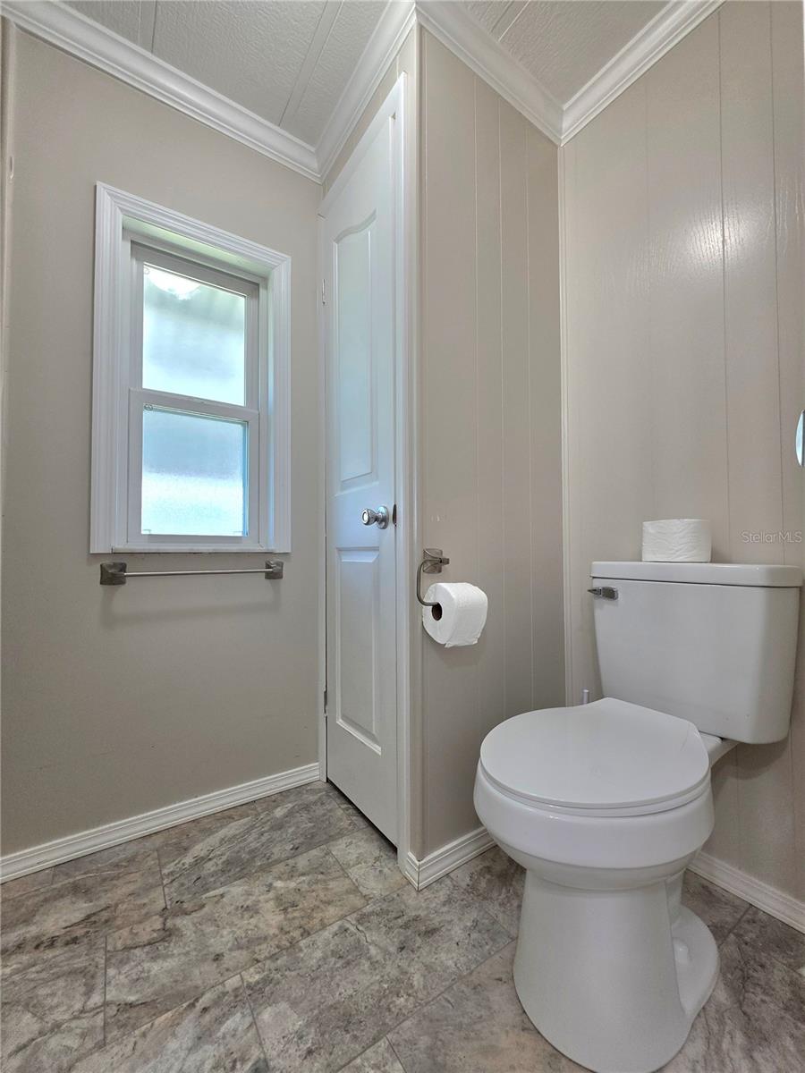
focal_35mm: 13
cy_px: 536
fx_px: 403
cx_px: 402
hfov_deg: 89.9
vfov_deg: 106.2
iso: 64
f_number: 1.9
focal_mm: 2.2
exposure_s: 1/120
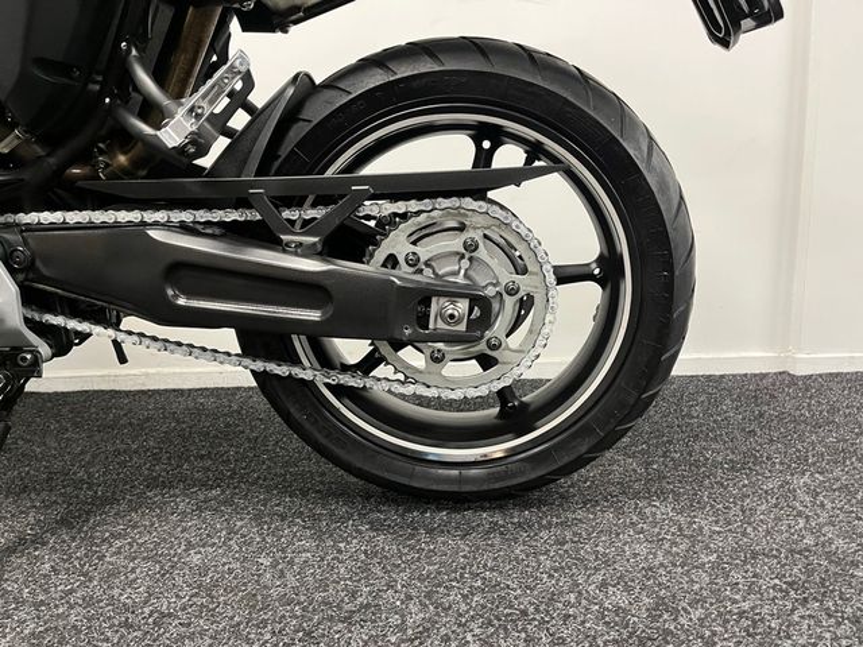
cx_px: 432
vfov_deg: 53.1
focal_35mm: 26
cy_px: 324
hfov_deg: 67.3
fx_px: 648
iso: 250
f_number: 1.6
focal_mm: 5.1
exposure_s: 1/50
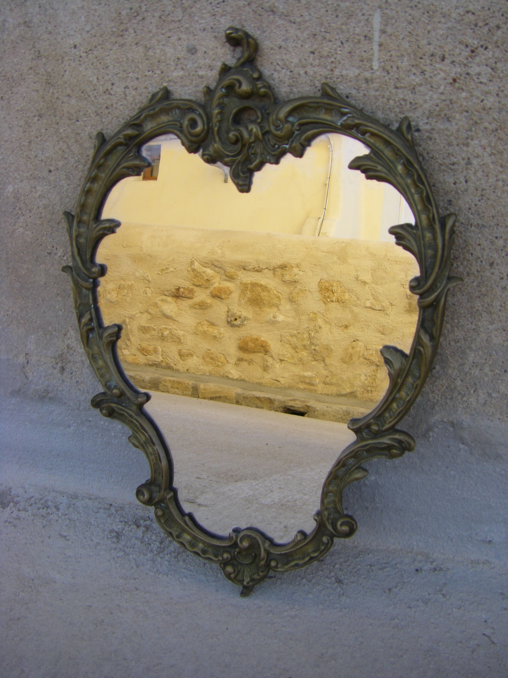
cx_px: 254
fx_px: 744
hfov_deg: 37.7
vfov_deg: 49.0
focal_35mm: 38
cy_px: 339
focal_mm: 6.3
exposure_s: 1/125
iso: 64
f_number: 3.5
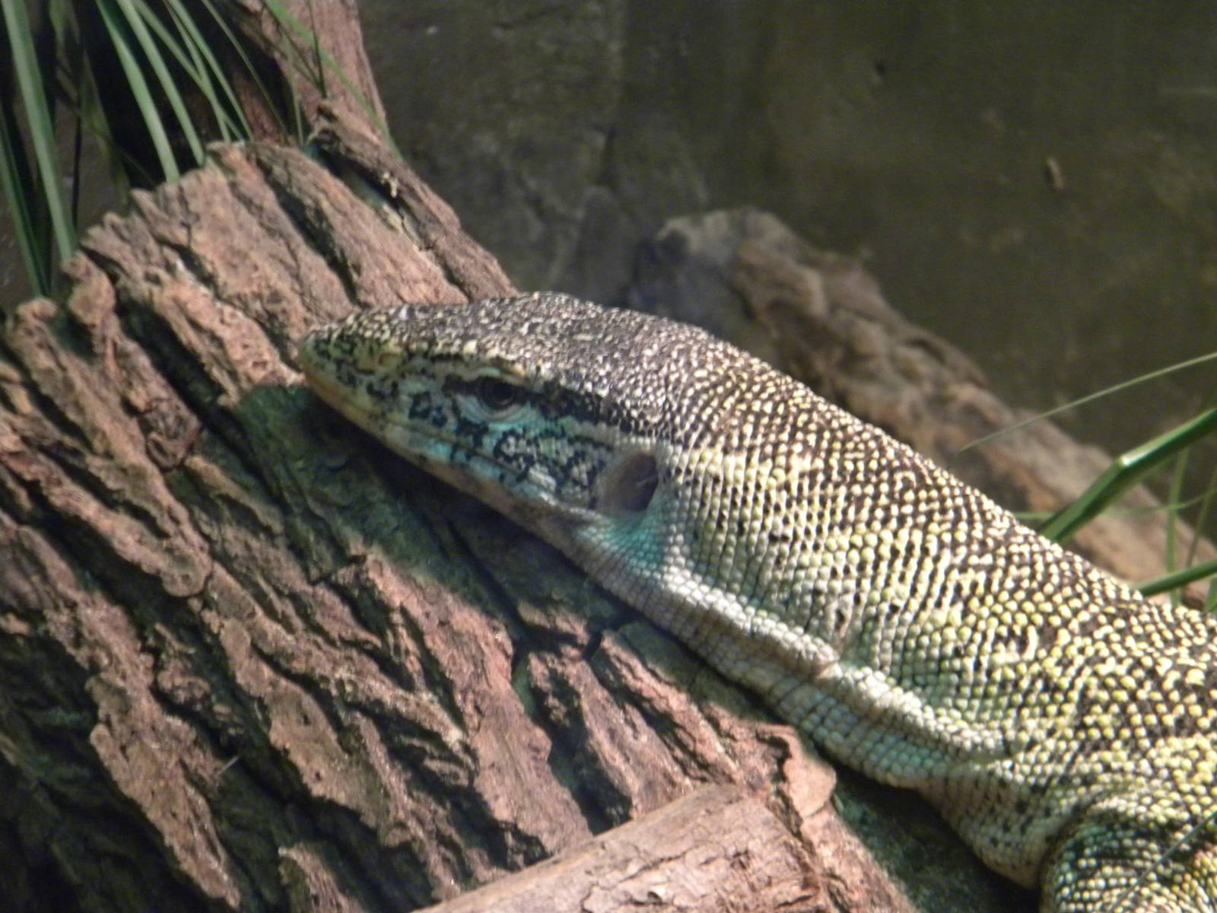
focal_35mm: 148
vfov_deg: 10.0
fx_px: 5203
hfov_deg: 13.3
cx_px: 608
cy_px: 456
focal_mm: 26.8
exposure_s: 1/9
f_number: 5
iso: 420
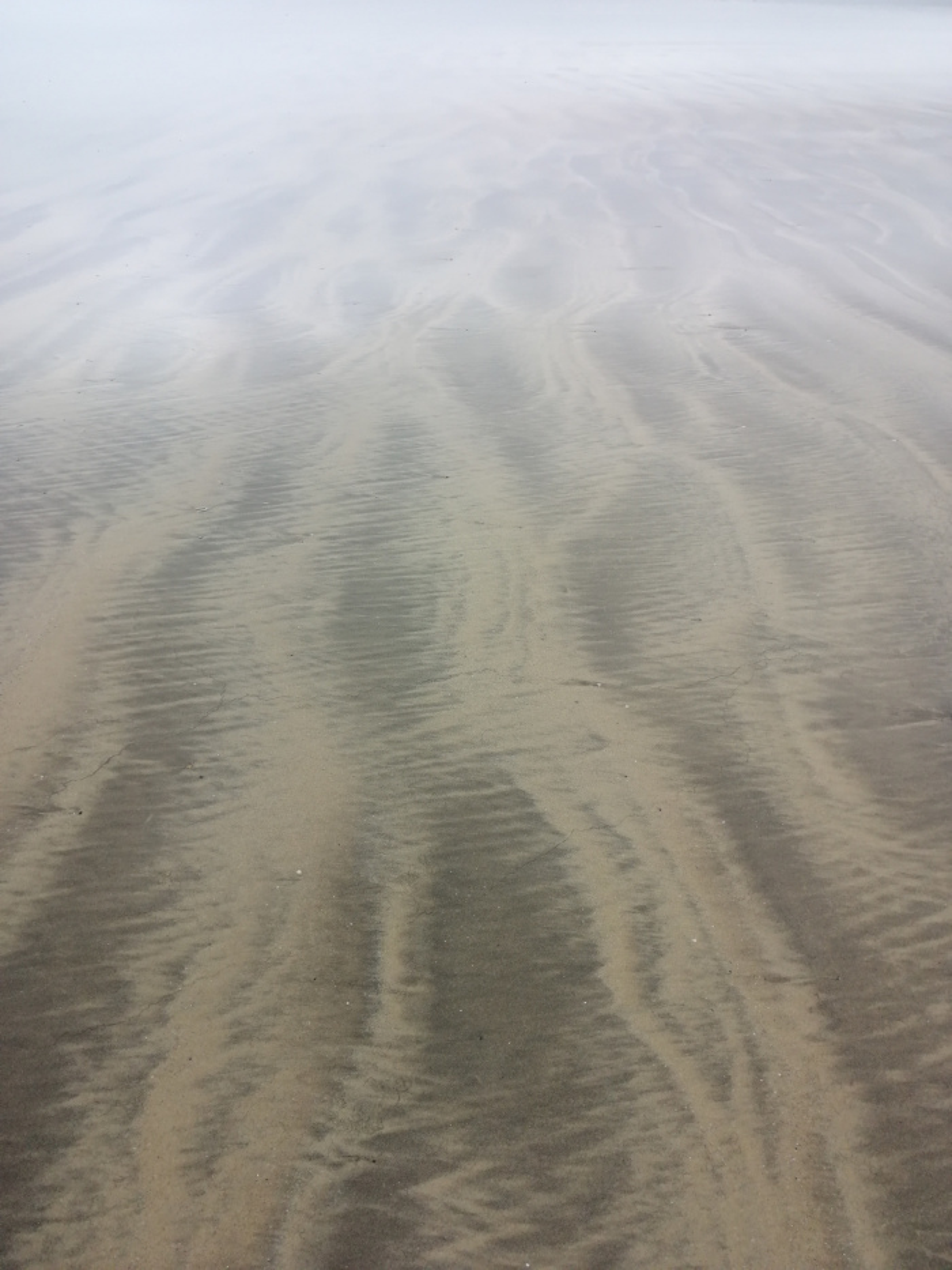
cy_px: 635
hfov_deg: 51.4
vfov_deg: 65.3
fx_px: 990
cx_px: 476
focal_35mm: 27
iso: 125
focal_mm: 3.95
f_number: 1.8
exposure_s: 1/50
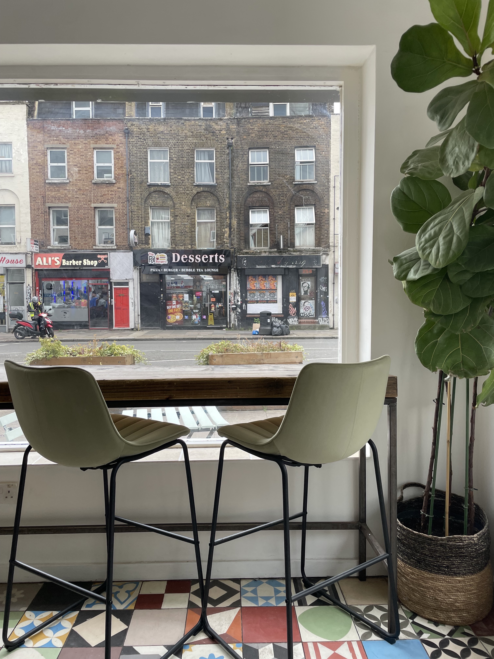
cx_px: 247
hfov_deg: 53.1
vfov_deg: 67.3
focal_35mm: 26
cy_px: 330
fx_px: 495
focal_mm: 4.2
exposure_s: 1/121
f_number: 1.6
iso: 50
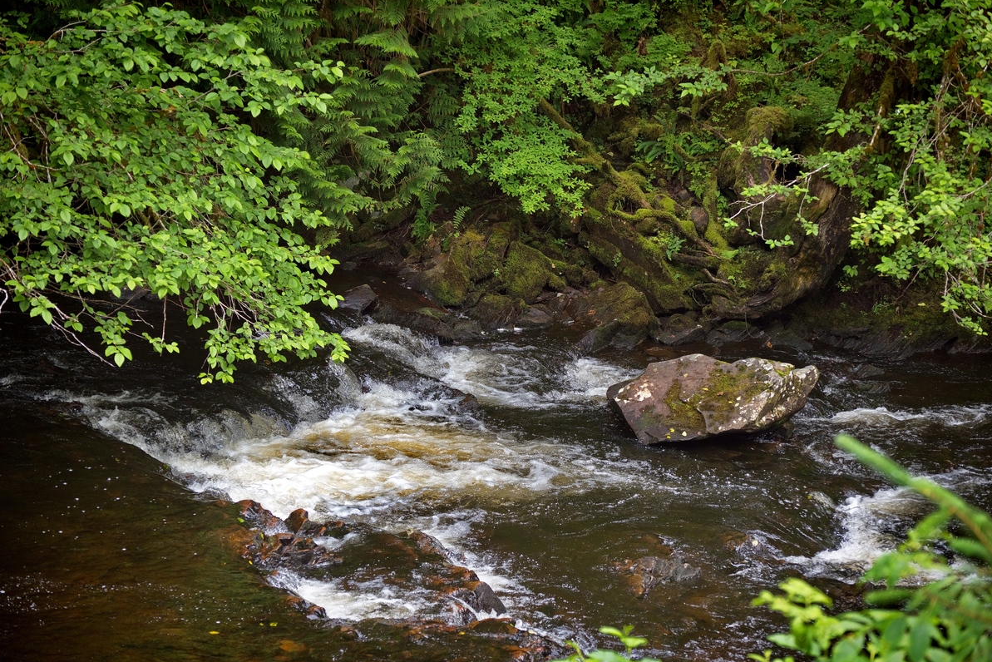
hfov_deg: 17.3
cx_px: 506
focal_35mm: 118
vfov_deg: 11.6
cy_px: 346
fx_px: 3252
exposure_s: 1/250
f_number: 4.5
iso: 560
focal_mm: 110
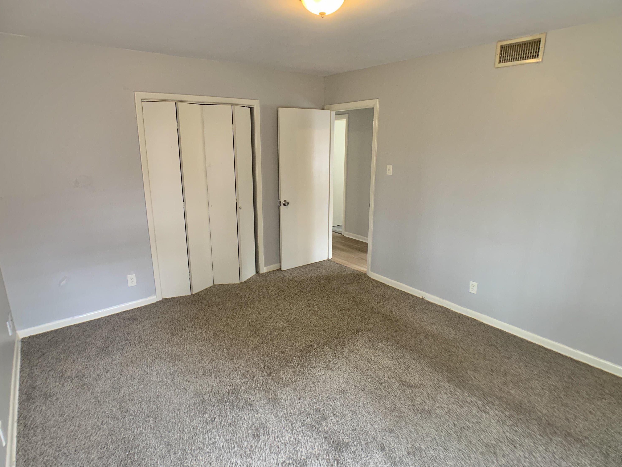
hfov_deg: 65.3
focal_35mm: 27
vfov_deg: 51.4
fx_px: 485
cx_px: 311
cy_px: 232
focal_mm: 4.25
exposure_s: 1/60
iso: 160
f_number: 1.8
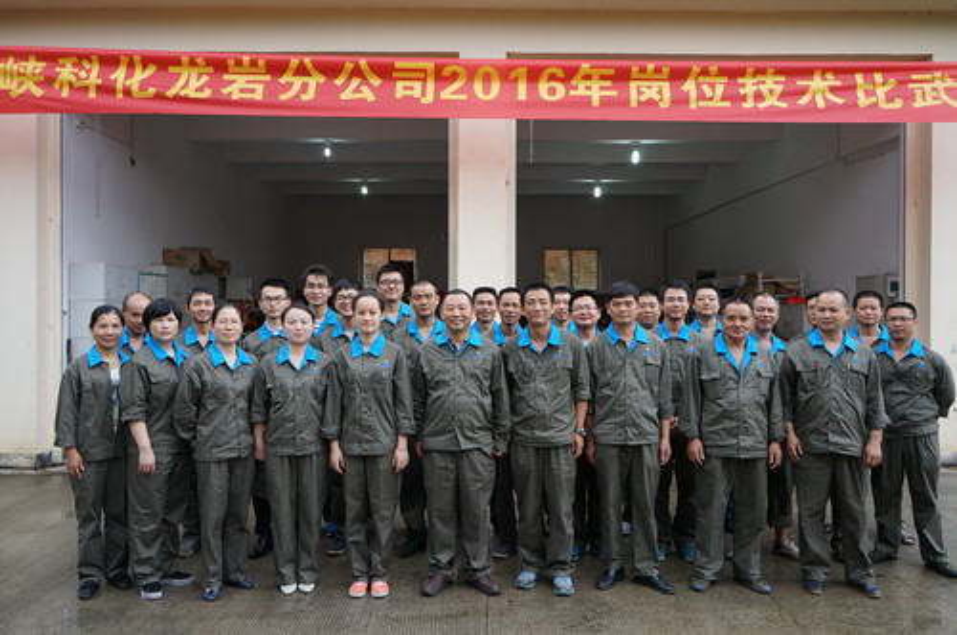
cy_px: 318
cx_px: 478
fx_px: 796
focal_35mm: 30
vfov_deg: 43.5
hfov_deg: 62.0
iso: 500
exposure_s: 1/80
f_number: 10
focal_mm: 30
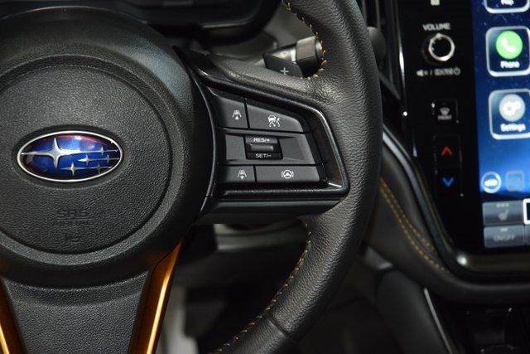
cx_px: 265
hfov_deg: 19.5
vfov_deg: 13.0
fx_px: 1546
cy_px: 177
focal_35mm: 105
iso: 1800
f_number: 4.5
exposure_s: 1/30
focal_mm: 70
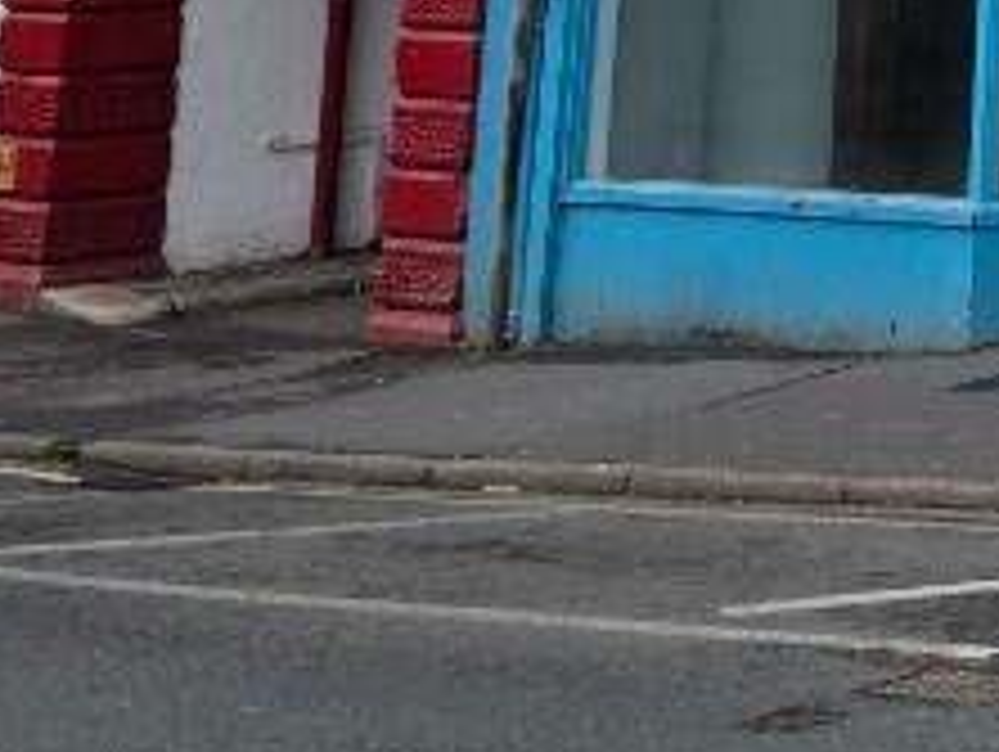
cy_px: -734
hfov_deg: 16.0
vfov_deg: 12.4
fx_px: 3062
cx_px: 1750
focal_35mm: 106
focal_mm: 6.3
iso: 80
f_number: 1.7
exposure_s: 1/5608
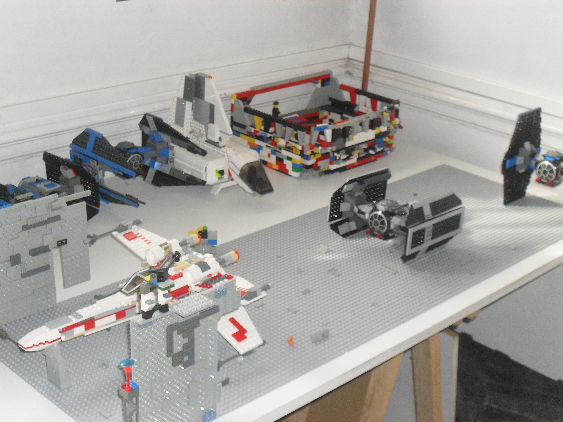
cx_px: 282
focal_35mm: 57
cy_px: 211
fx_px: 927
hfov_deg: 33.8
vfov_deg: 25.7
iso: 200
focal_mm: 10.1
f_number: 4.3
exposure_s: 1/60
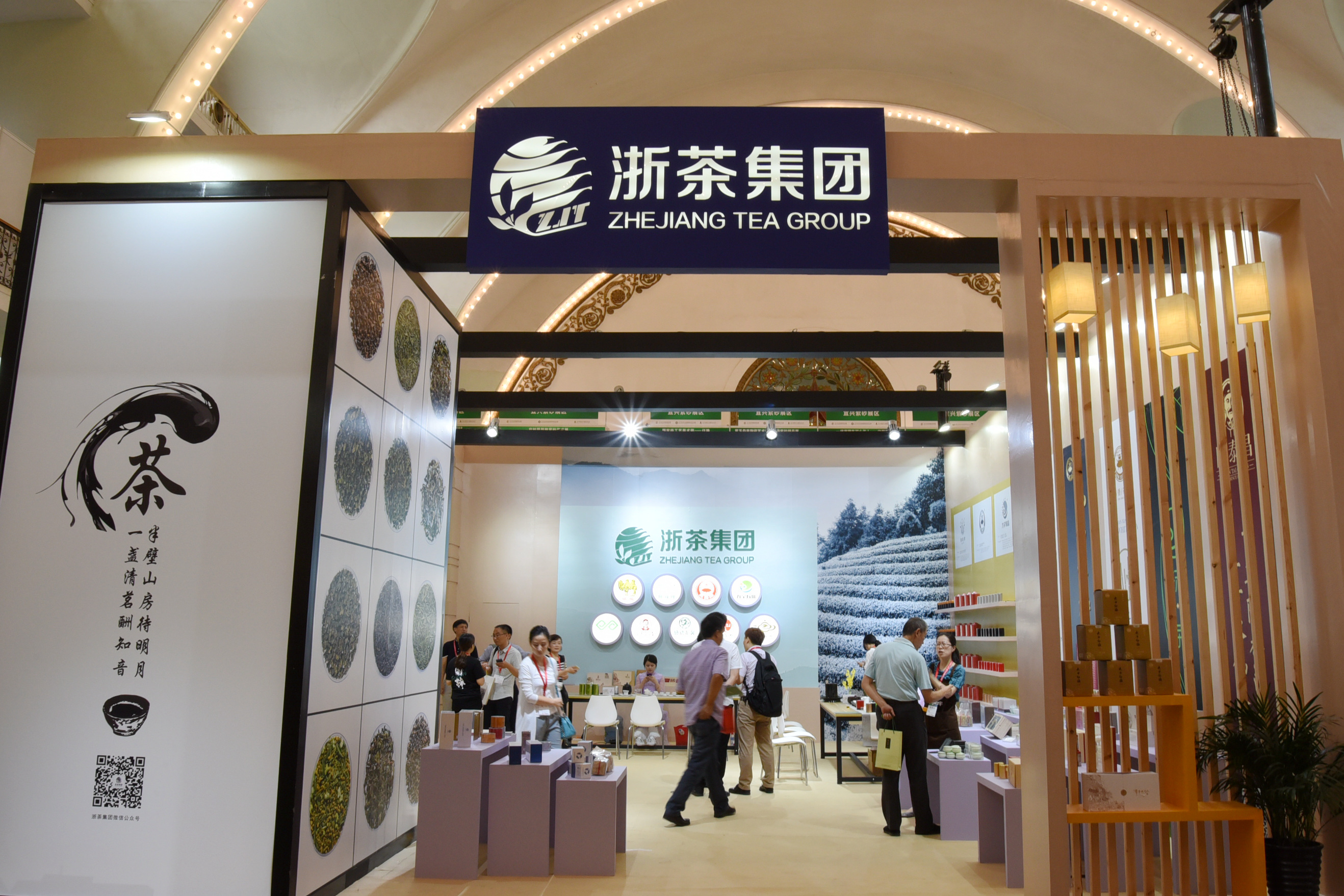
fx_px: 896
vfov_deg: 53.1
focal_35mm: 24
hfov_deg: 73.7
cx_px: 672
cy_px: 448
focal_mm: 24
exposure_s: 1/25
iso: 1100
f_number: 18
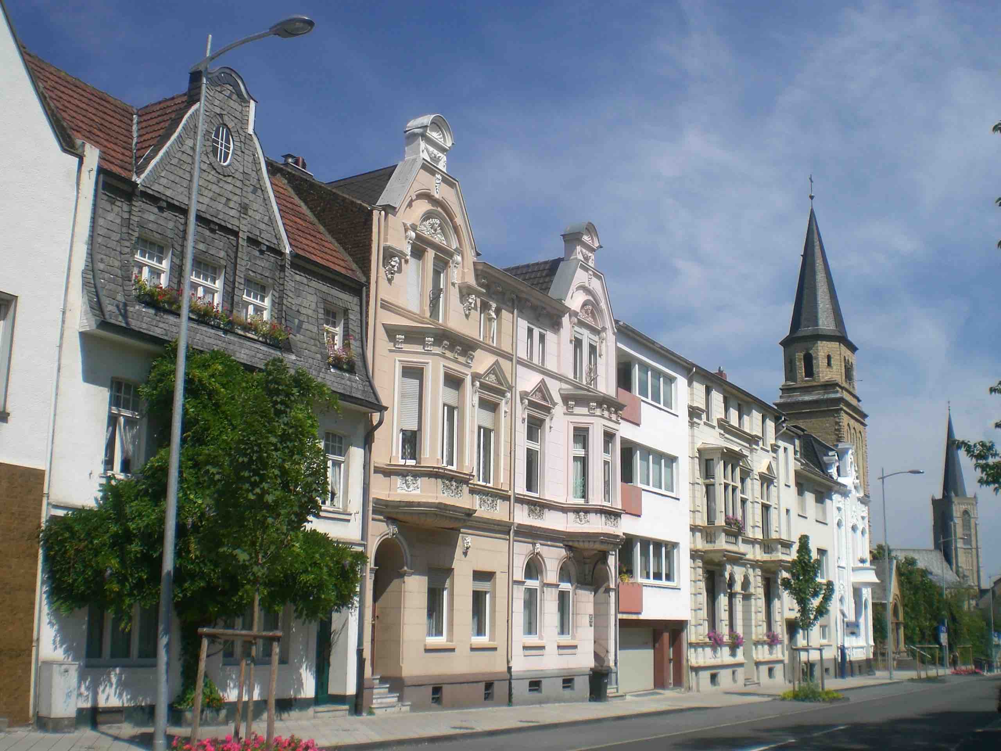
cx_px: 500
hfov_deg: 49.0
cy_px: 376
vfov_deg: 37.7
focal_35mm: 38
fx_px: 1099
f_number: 4.4
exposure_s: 1/800
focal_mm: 6.3
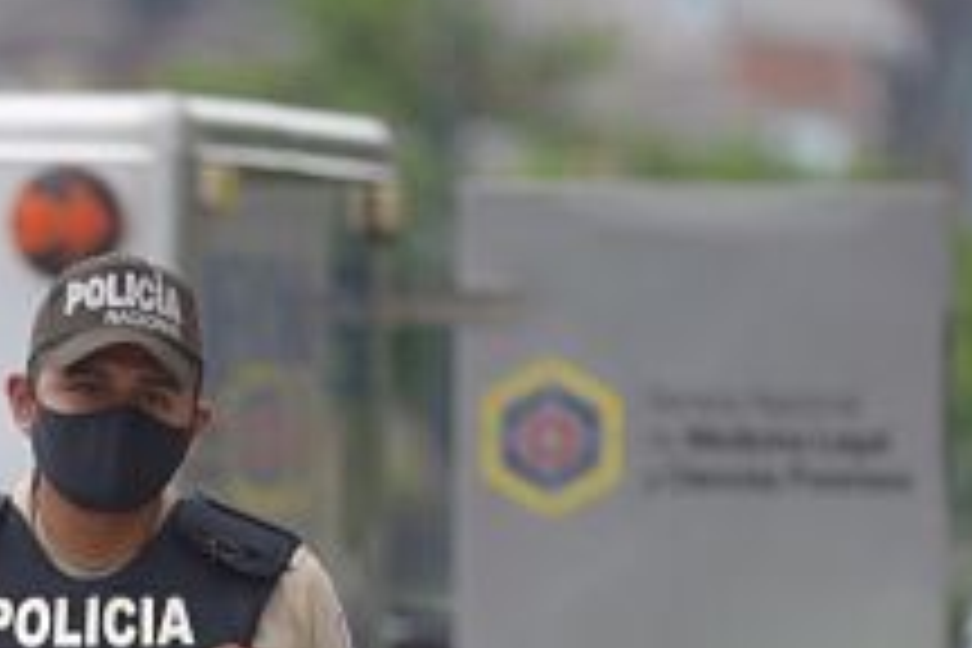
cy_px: 986
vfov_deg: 1.2
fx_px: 30967
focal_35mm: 1147
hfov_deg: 1.8
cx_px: -173
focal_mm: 300
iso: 250
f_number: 4
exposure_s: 1/640
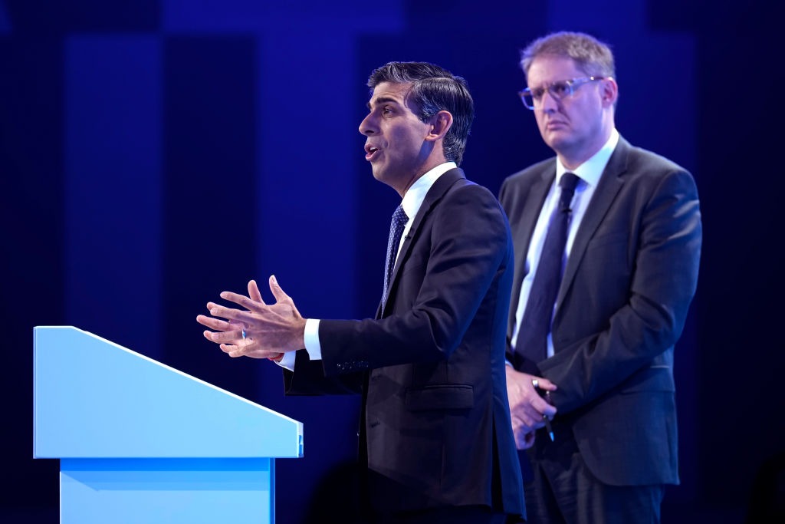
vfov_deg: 4.6
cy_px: 262
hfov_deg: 6.9
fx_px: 6542
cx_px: 392
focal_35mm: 300
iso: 800
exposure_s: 1/250
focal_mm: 200
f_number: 2.8
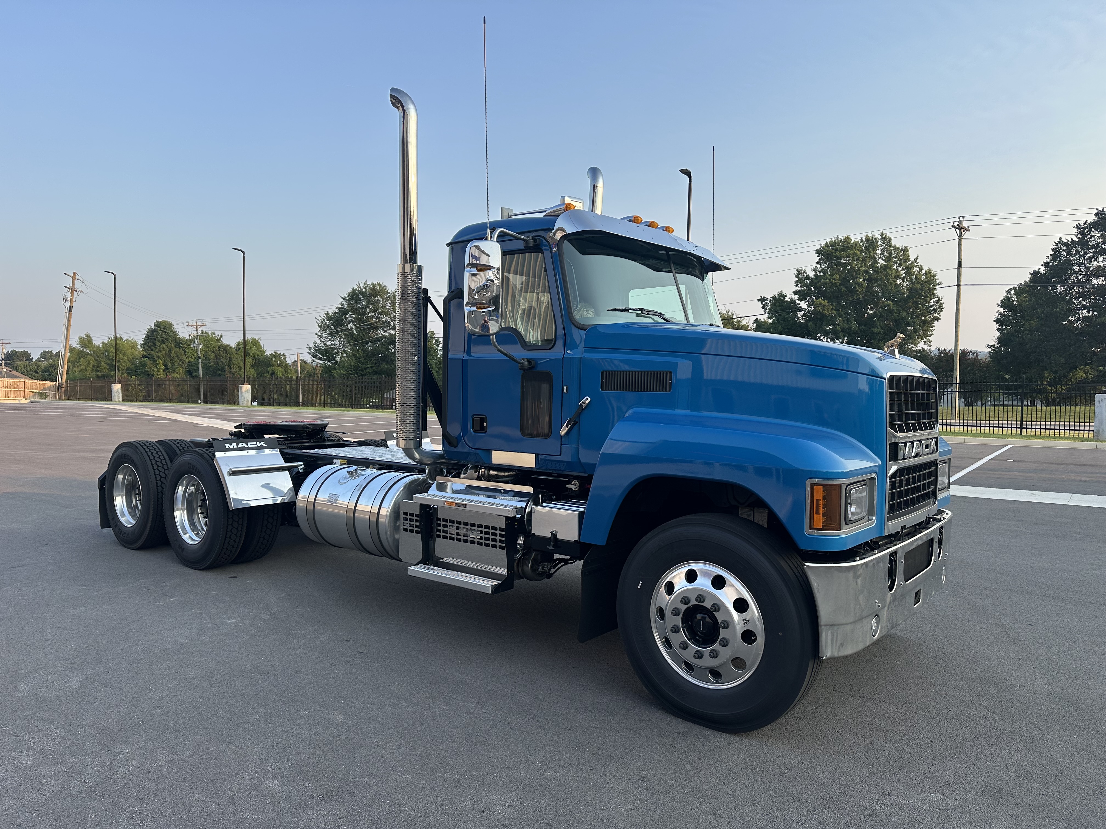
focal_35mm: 24
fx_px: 767
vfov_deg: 56.8
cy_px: 414
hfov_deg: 71.6
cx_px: 553
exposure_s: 1/1050
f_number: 1.78
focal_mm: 6.86
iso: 80
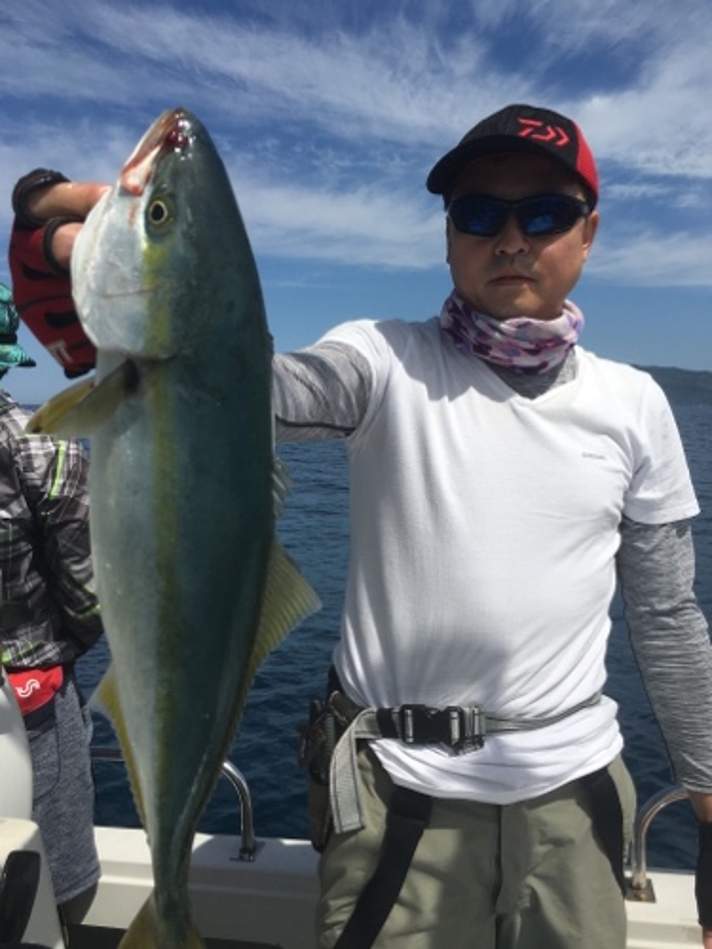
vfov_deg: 61.7
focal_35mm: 29
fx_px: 795
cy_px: 474
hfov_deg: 48.2
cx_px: 356
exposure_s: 1/4274
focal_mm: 4.15
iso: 25
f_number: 2.2
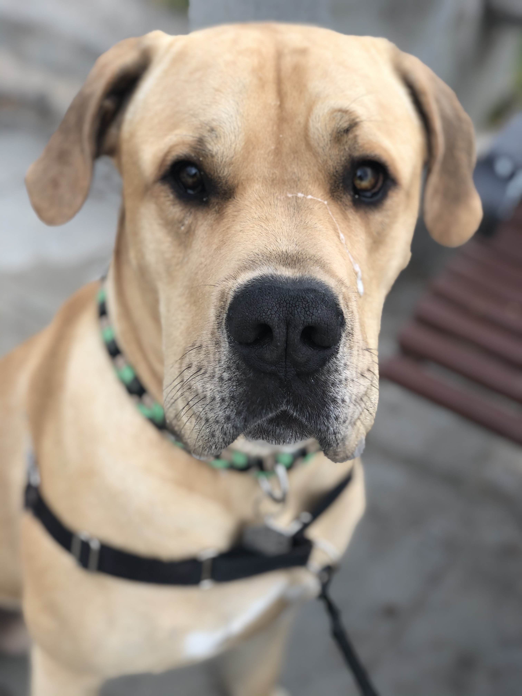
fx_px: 1046
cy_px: 348
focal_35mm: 52
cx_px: 261
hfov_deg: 28.0
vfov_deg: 36.8
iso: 16
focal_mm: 6
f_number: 2.4
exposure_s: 1/133
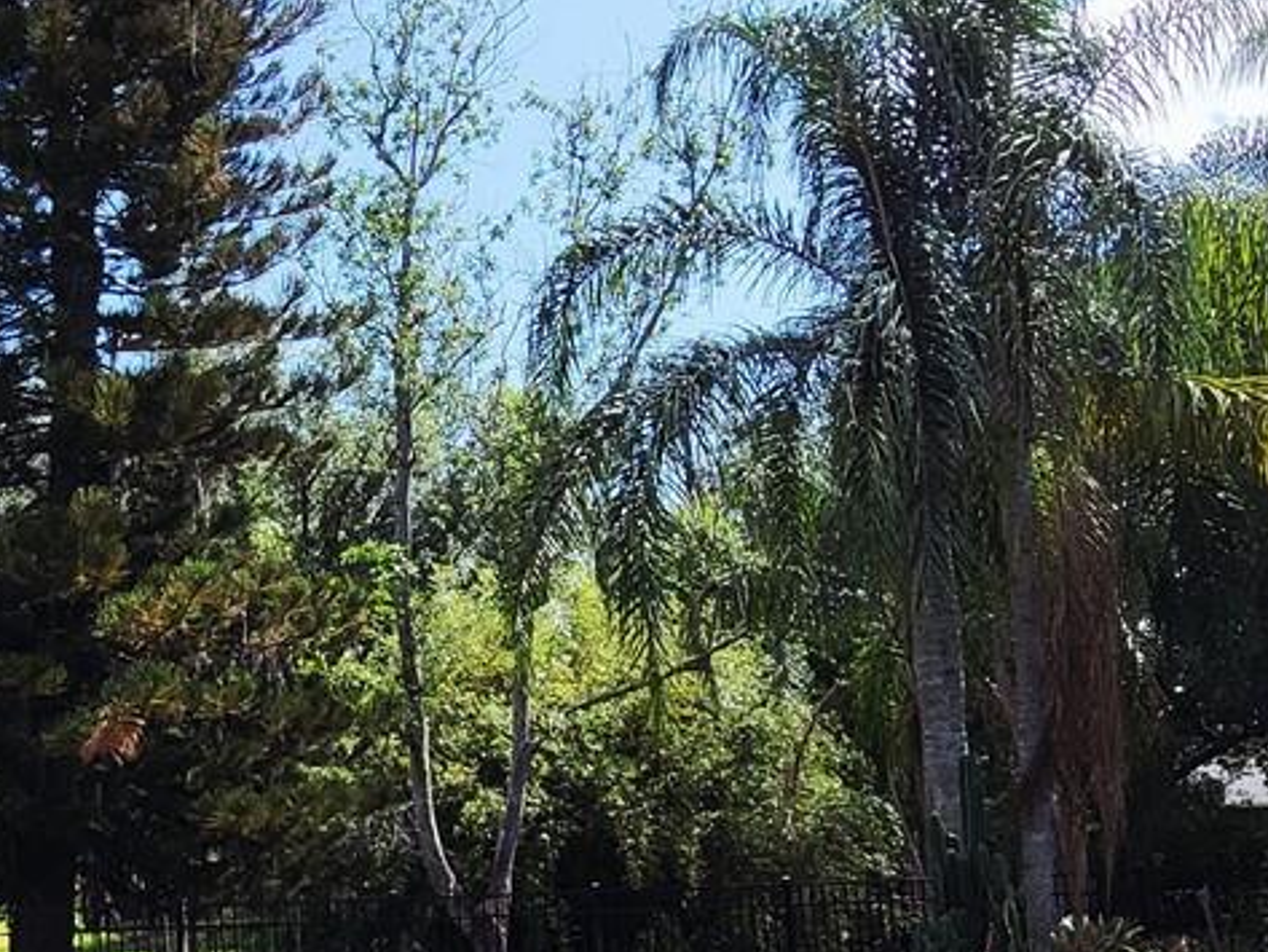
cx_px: 281
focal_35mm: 44
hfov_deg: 41.4
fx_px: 1612
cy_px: 617
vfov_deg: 32.7
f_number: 2.2
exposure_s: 1/978
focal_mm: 1.74
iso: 32
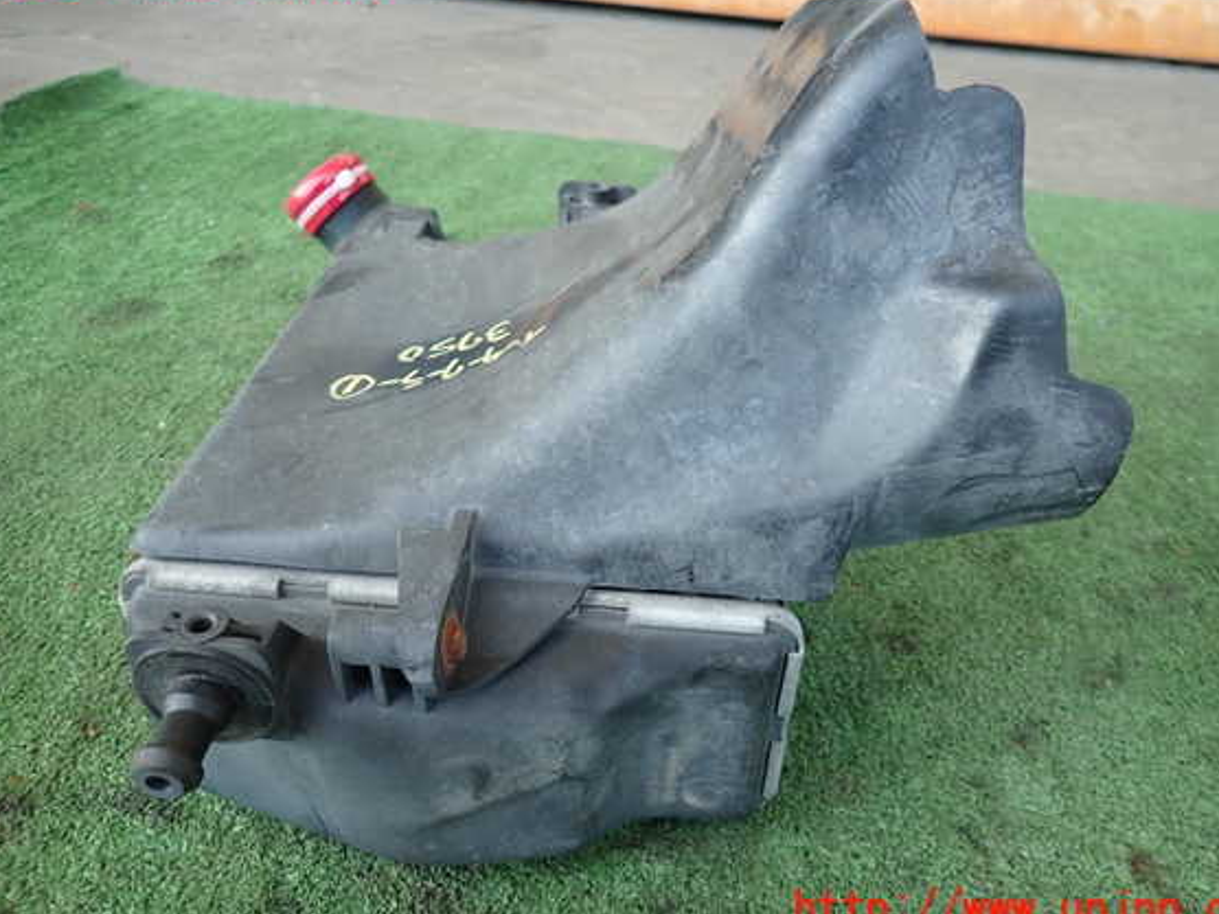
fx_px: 951
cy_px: 445
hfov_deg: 65.3
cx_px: 631
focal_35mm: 27
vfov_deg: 51.3
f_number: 2
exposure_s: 1/80
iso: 100
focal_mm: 4.5
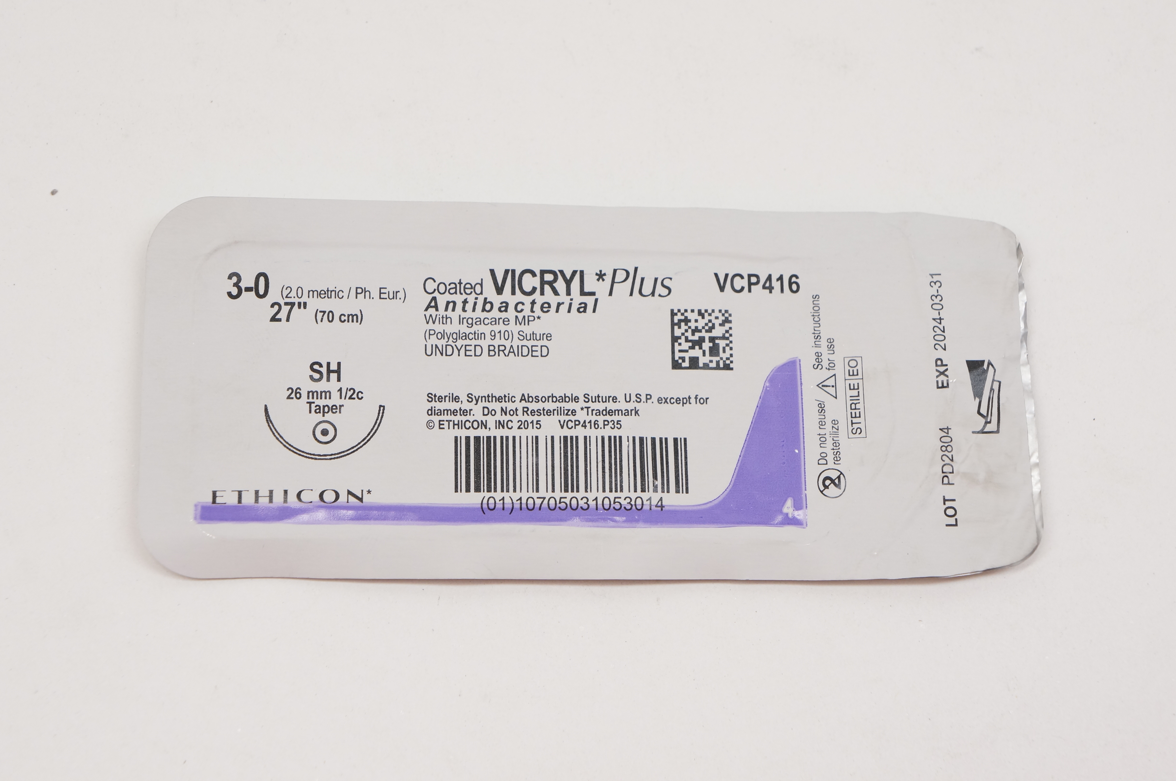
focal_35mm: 78
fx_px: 2545
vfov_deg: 17.5
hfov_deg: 26.0
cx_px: 588
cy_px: 390
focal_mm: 52
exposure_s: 1/125
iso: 800
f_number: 7.1
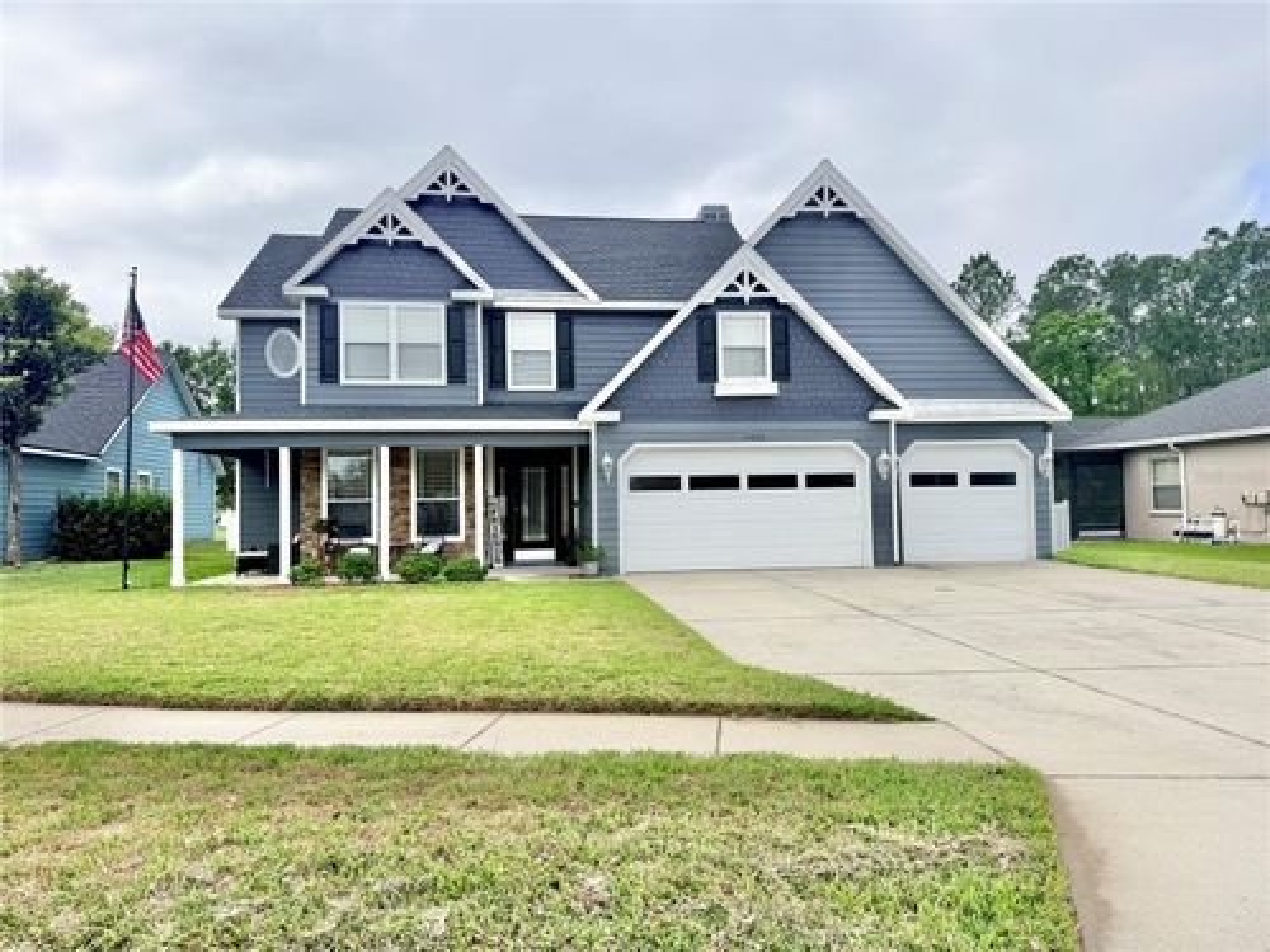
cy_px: 476
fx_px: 881
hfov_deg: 71.6
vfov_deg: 56.8
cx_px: 635
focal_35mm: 24
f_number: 1.78
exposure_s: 1/5714
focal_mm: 6.76
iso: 80
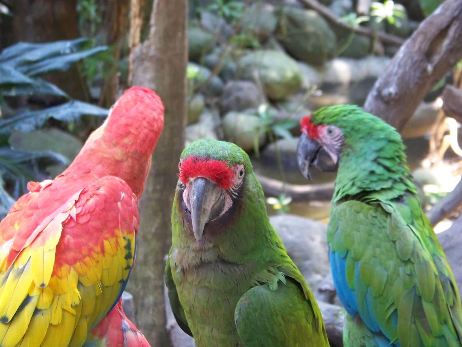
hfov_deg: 17.0
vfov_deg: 12.8
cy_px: 174
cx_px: 231
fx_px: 1548
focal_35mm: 116
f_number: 3.2
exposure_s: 1/40
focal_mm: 19.3
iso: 250
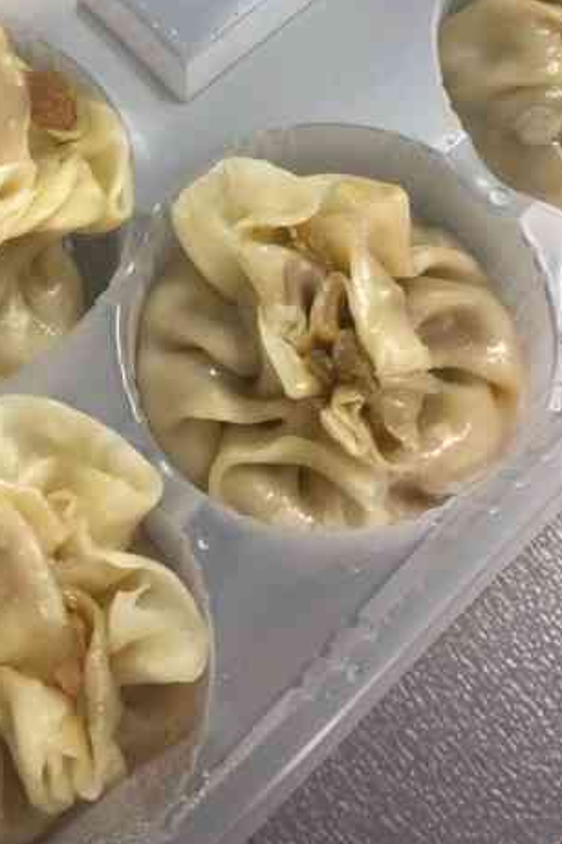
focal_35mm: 59
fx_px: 1383
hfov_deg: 22.9
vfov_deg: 31.6
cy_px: 17
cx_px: 220
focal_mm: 4
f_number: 1.8
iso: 100
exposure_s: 1/15
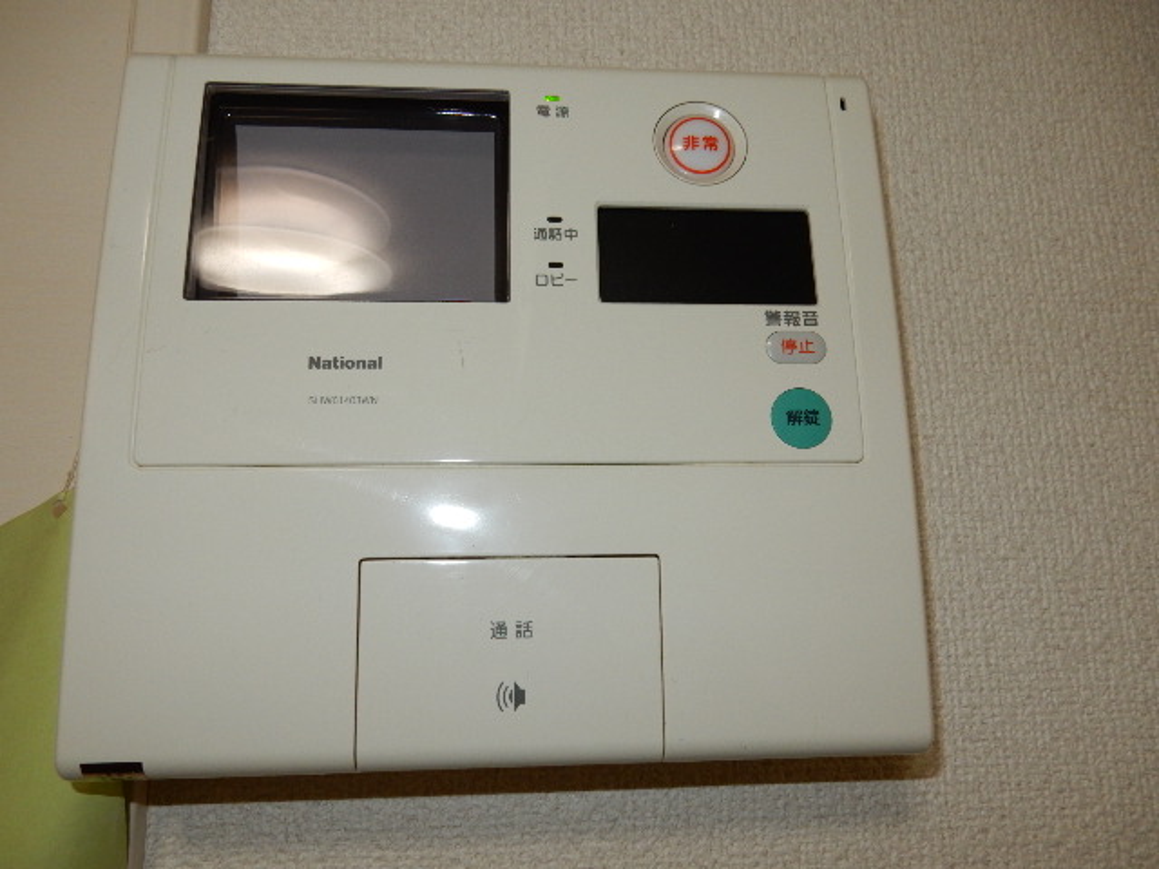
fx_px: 837
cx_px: 580
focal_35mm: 25
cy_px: 434
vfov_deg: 54.9
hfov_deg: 69.4
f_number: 3.7
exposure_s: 1/30
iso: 200
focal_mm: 4.5
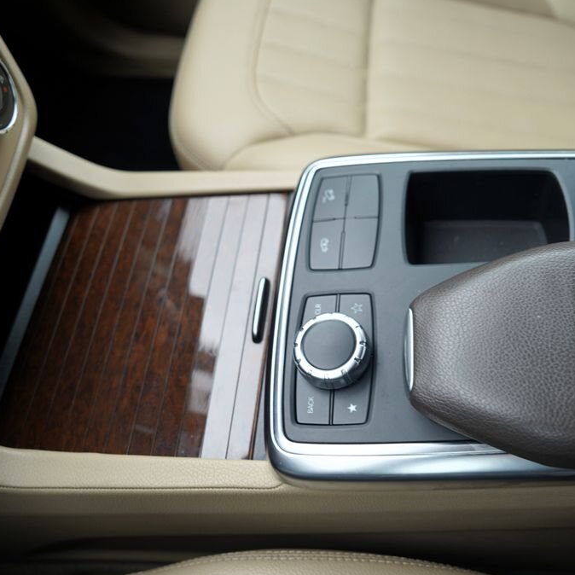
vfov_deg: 52.5
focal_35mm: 31
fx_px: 583
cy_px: 287
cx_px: 321
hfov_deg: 52.4
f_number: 4
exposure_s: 1/60
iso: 100
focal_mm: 24
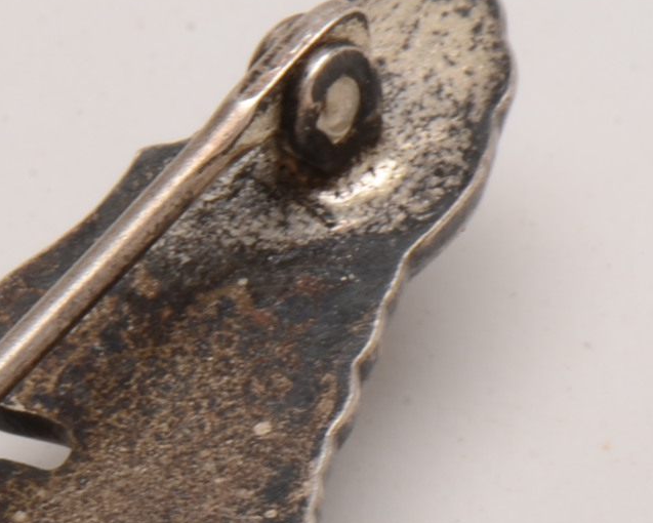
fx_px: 8928
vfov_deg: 3.3
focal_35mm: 462
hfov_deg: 4.2
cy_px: 626
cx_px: -117
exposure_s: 1/125
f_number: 29
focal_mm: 85
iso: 100
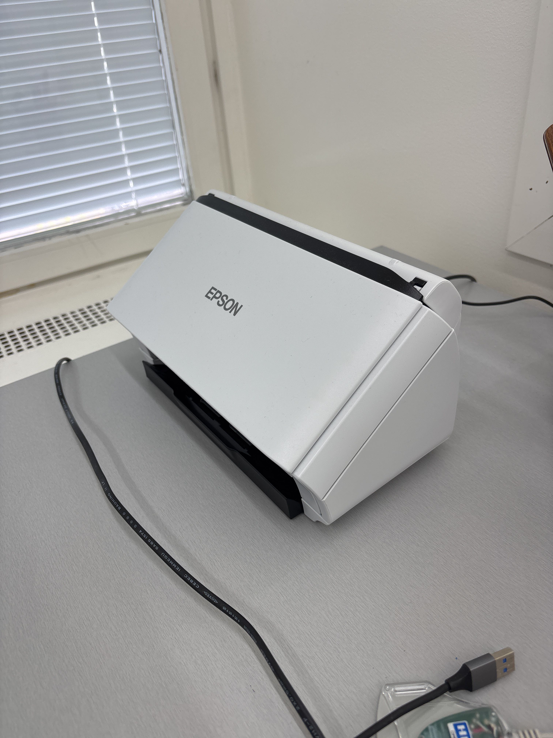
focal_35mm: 26
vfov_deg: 67.3
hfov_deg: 53.1
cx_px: 276
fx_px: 554
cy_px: 369
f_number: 1.6
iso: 40
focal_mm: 5.96
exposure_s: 1/142
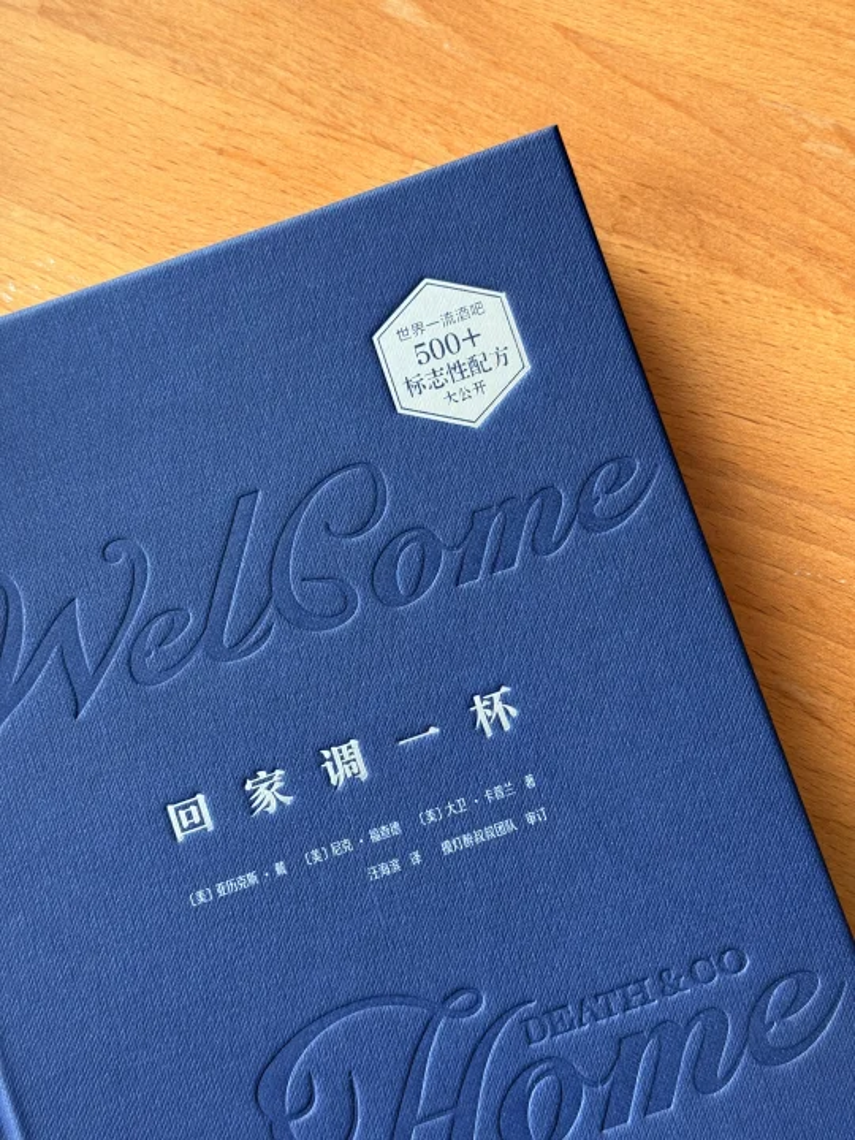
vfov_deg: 39.7
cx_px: 428
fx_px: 1581
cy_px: 570
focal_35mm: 48
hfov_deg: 30.3
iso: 100
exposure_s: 1/99
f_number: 1.78
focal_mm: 6.76
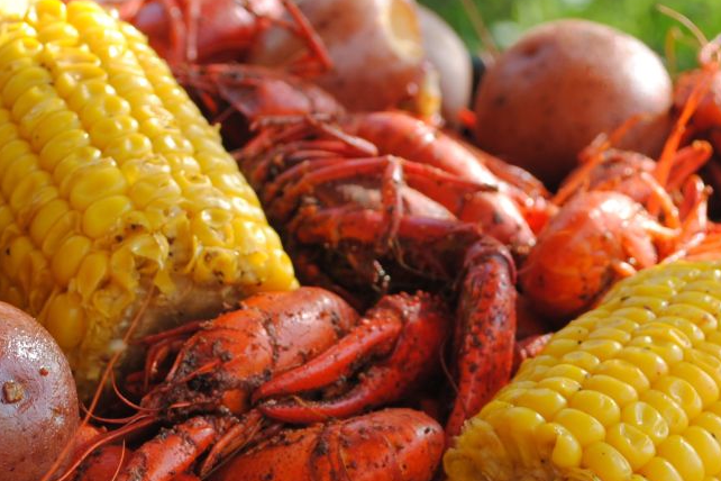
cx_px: 320
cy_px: 333
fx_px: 2844
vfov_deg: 9.7
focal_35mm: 142
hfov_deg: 14.4
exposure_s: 1/125
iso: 110
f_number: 5.6
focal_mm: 38
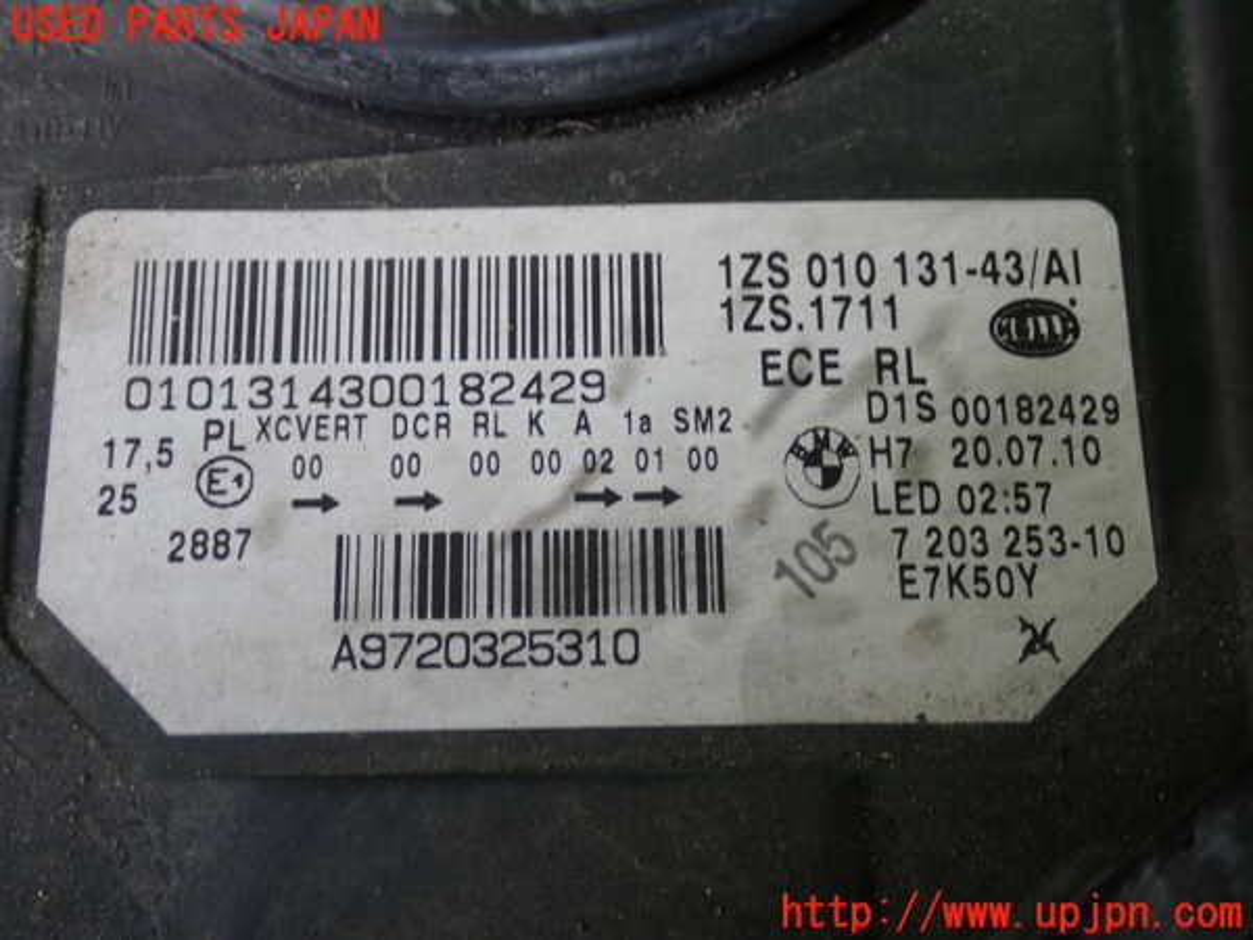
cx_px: 626
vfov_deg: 32.9
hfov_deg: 42.9
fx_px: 1593
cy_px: 470
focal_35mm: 44
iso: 200
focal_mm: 7.84
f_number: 2.9
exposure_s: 1/50
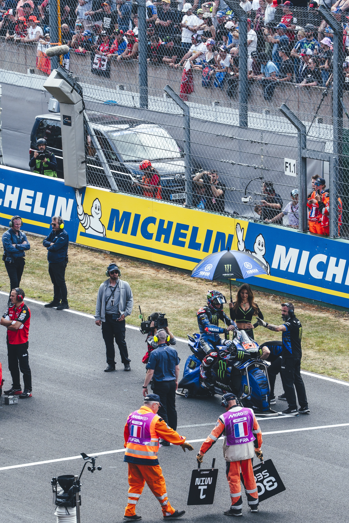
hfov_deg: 5.1
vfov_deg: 7.7
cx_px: 234
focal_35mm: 269
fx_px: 3911
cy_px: 348
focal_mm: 200
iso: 500
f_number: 13
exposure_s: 1/200
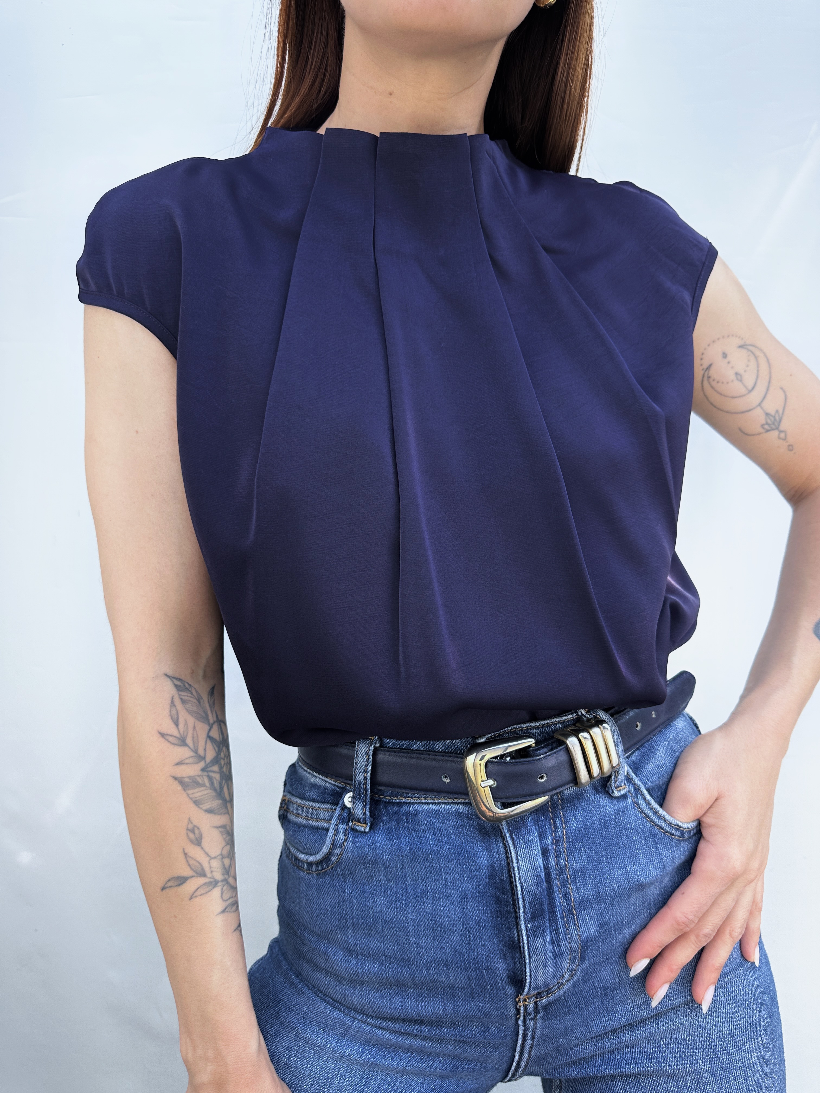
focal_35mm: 24
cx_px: 410
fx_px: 758
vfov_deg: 71.6
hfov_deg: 56.8
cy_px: 546
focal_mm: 6.86
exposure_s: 1/458
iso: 80
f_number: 1.78
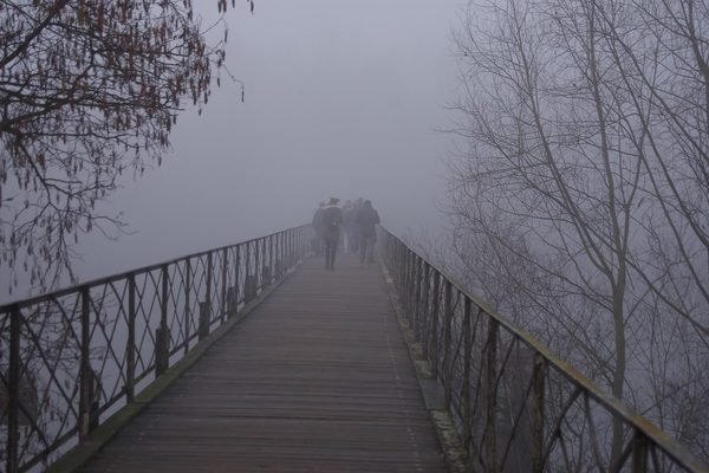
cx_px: 354
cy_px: 236
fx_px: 1536
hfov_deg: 26.0
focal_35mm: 78
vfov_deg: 17.5
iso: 100
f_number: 5.6
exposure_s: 1/125
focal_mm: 52
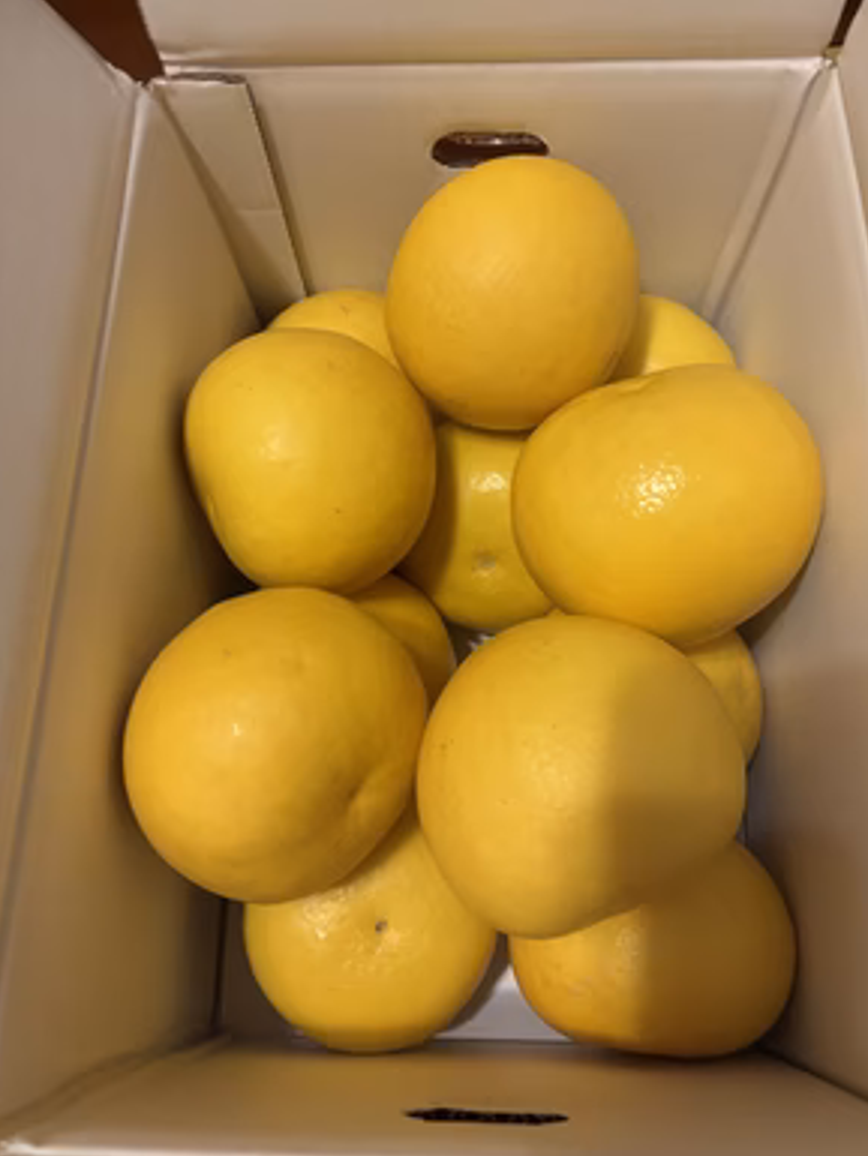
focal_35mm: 27
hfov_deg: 51.4
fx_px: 902
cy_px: 567
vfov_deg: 65.3
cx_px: 442
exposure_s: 1/40
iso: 500
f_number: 1.6
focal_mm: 5.96
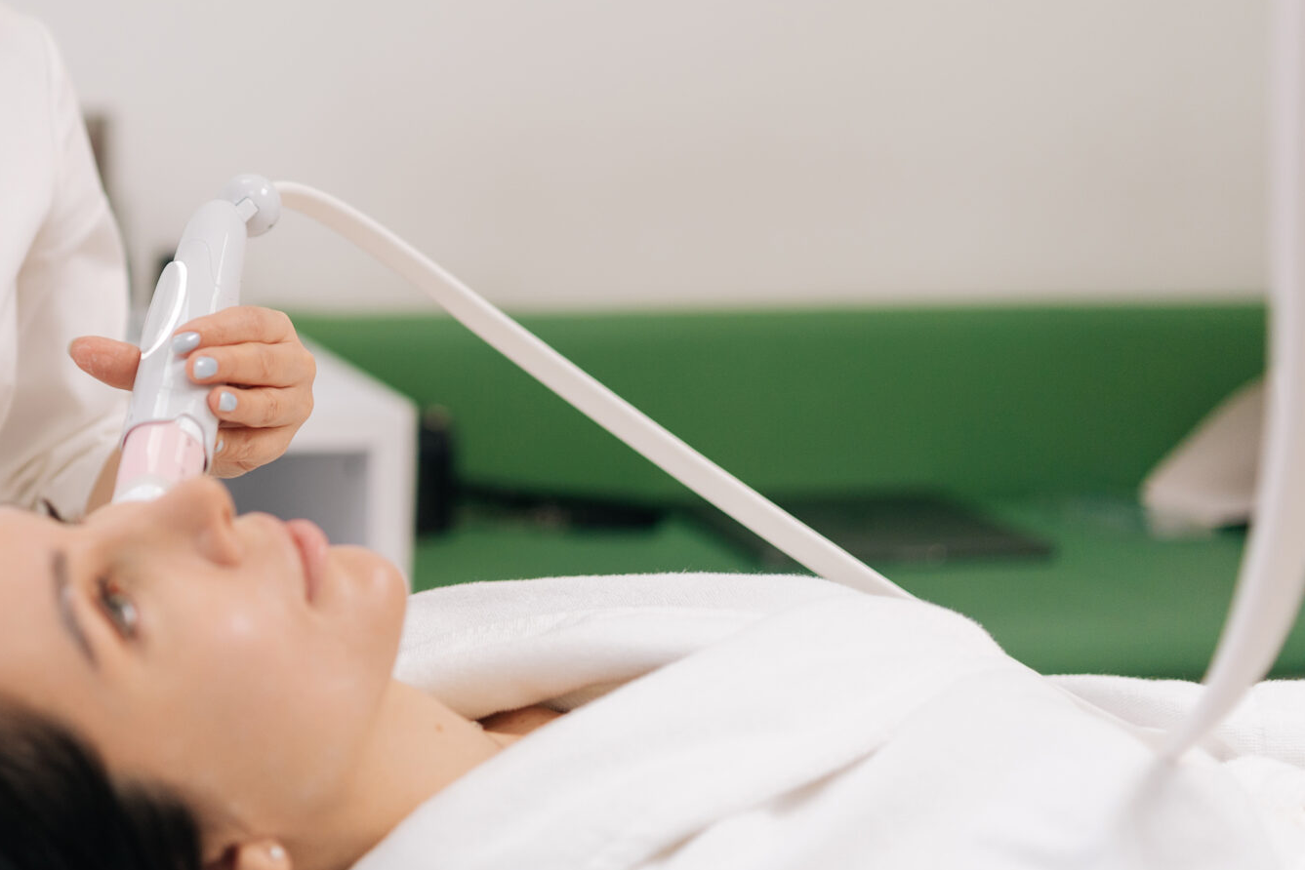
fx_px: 2429
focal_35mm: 67
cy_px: 196
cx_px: 65
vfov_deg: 20.1
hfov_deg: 28.6
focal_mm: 35
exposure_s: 1/640
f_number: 1.4
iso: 250
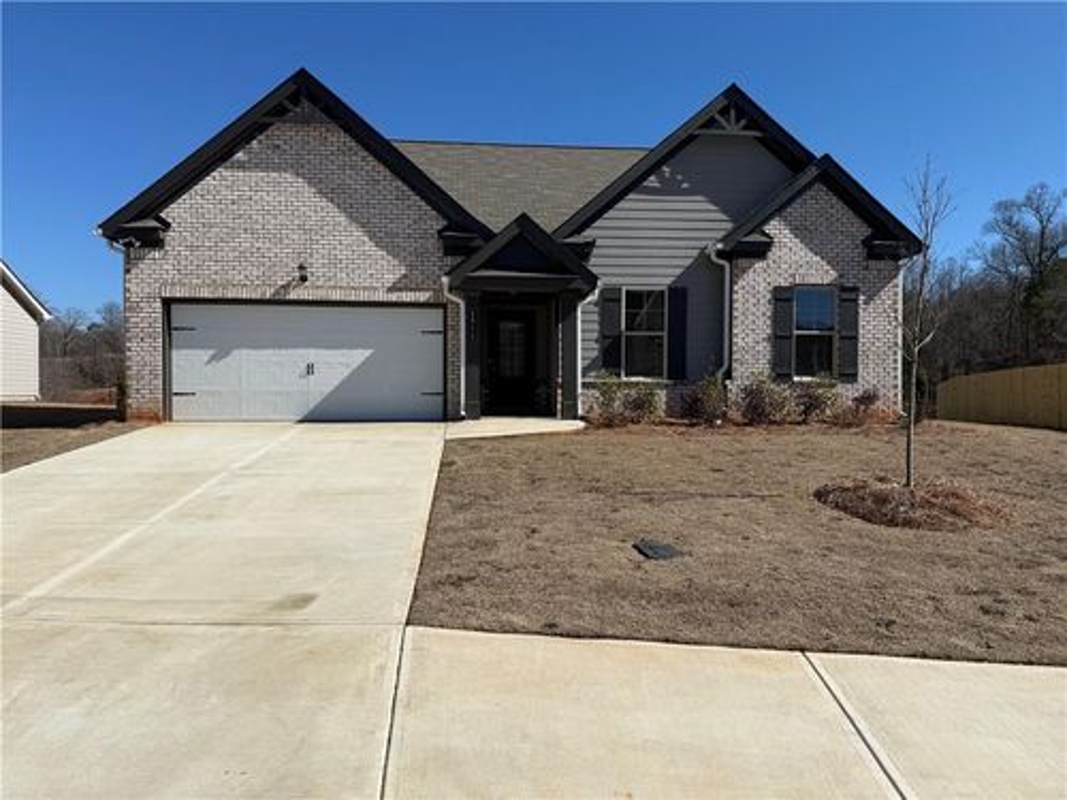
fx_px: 740
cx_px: 534
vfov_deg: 56.8
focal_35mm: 24
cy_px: 400
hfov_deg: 71.6
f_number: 1.78
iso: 80
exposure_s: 1/8130
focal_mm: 6.76
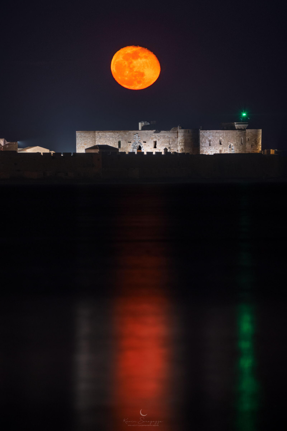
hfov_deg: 3.3
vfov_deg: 4.9
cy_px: 216
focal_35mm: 421
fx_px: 5034
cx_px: 144
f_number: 7.1
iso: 1250
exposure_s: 2.5
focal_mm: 421
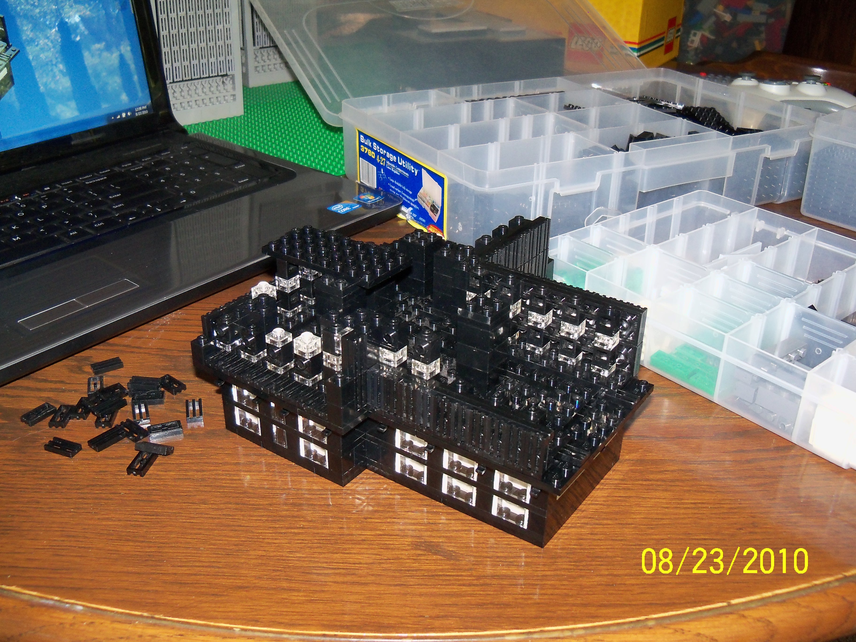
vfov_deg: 40.7
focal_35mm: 35
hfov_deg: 52.6
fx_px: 865
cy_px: 321
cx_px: 428
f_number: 3.5
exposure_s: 1/30
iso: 200
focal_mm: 6.2
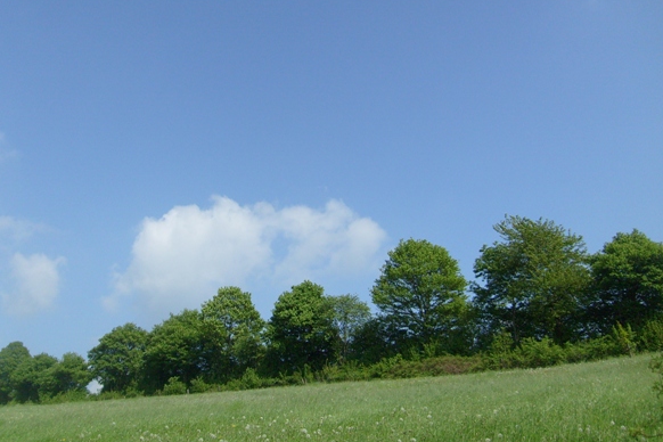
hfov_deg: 48.4
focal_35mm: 40
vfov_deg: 33.3
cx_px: 301
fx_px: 737
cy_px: 179
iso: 80
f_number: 7.1
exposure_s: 1/350
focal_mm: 5.8
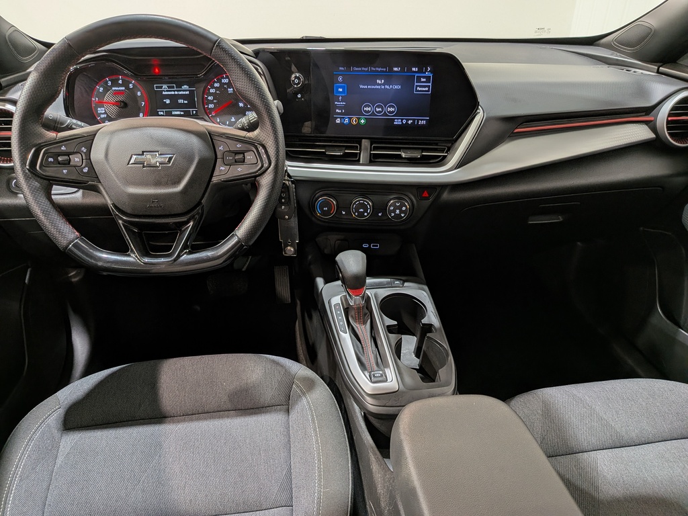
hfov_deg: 71.6
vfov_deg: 56.8
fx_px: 477
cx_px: 344
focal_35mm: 24
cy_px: 258
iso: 44
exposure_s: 1/25
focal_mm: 4.53
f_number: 1.7
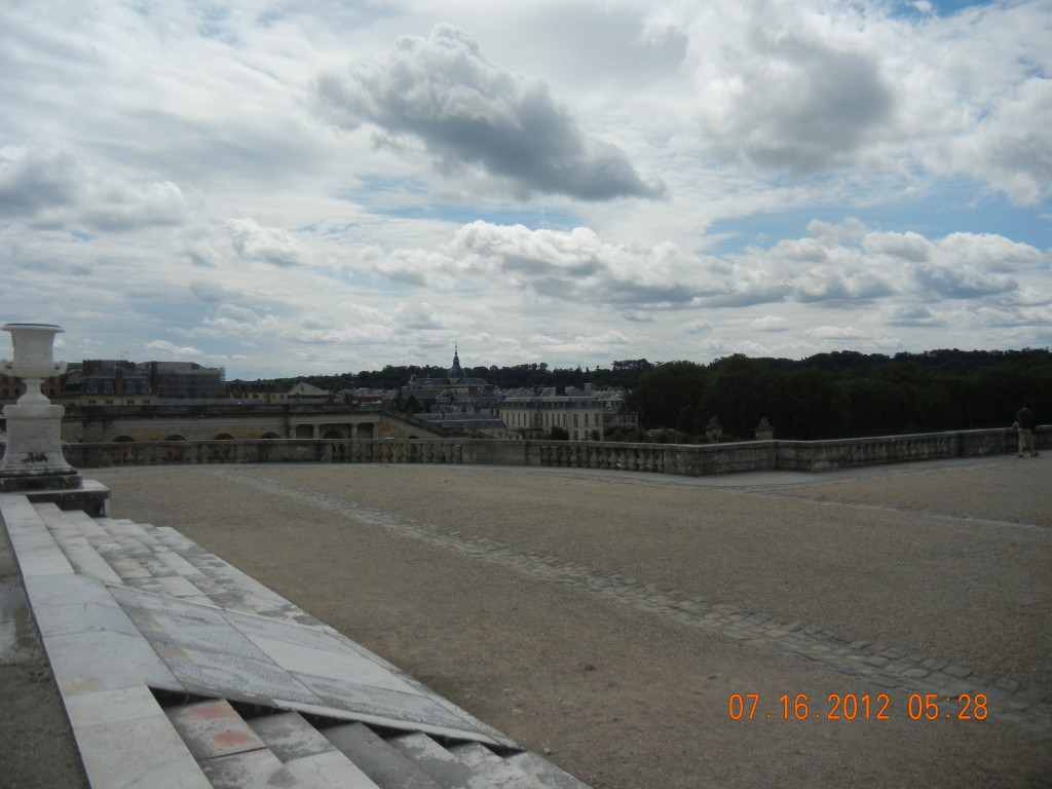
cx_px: 526
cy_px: 394
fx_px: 912
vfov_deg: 46.8
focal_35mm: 30
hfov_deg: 60.0
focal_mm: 5.4
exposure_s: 1/1040
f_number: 7
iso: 160
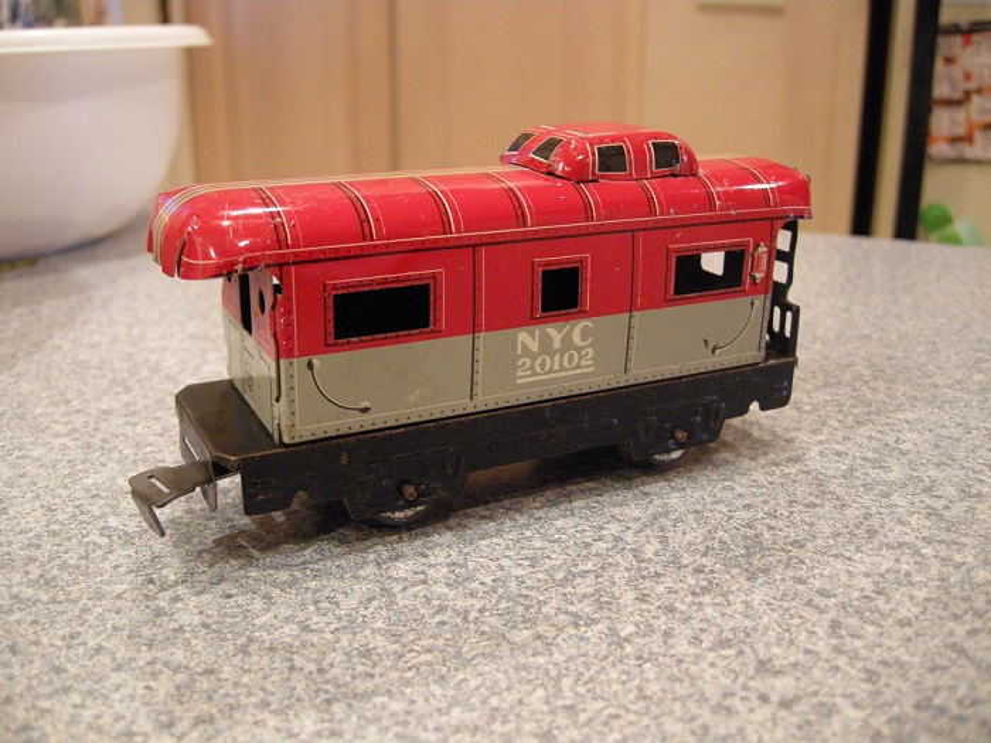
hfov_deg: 52.6
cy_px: 372
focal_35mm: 35
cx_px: 496
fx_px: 1002
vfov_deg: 40.7
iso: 400
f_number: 2.7
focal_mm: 7.5
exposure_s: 1/9.8
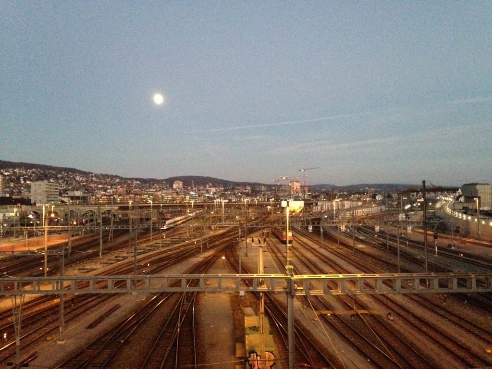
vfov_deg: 42.9
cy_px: 184
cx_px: 246
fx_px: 469
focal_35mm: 33
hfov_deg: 55.4
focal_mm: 4.12
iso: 800
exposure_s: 1/15
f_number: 2.4
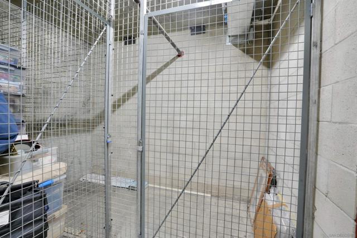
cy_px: 119
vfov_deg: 73.8
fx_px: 159
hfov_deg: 96.7
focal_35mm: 16
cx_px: 178
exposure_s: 1/3
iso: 1600
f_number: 11
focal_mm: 16
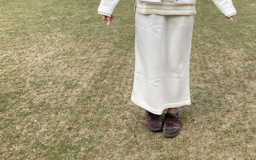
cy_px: 13
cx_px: 166
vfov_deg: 26.9
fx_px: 321
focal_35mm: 46
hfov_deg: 43.0
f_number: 1.8
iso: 20
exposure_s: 1/454
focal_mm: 3.99
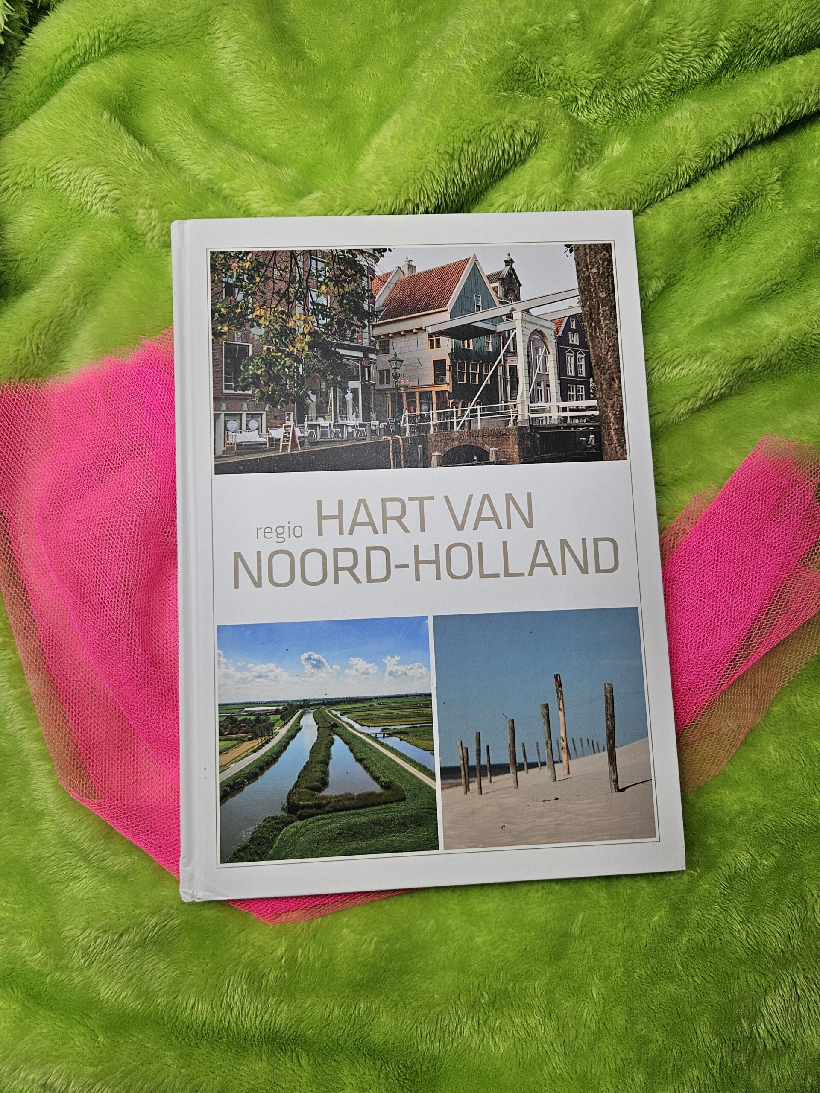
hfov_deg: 58.9
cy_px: 546
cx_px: 410
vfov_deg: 73.9
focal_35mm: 23
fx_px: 726
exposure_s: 1/190
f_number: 1.8
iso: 100
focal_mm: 5.4
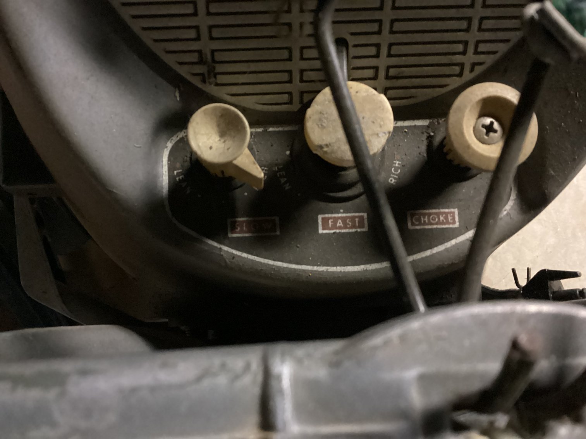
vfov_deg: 45.4
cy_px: 220
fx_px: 525
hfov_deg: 58.3
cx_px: 293
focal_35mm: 31
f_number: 2.4
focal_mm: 3.3
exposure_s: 1/15
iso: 800
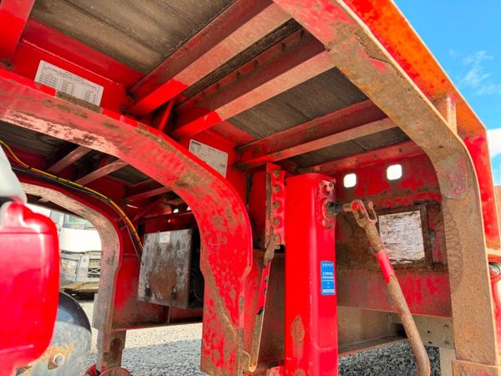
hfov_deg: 71.6
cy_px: 188
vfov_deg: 56.8
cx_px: 250
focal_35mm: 24
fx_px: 347
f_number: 1.78
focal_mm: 6.76
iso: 80
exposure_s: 1/274
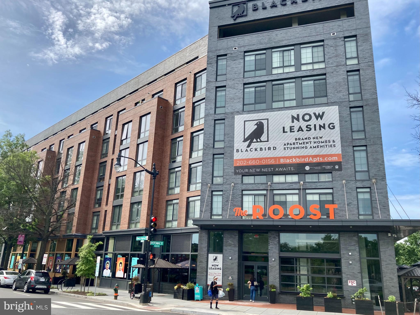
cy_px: 158
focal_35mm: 28
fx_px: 340
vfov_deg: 49.7
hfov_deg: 63.5
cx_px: 210
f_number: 1.8
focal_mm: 3.99
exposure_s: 1/1779
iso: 20
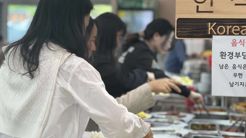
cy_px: 66
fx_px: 548
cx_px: 123
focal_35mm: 84
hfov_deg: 25.3
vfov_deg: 14.4
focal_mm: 9
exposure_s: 1/120
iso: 160
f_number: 2.8
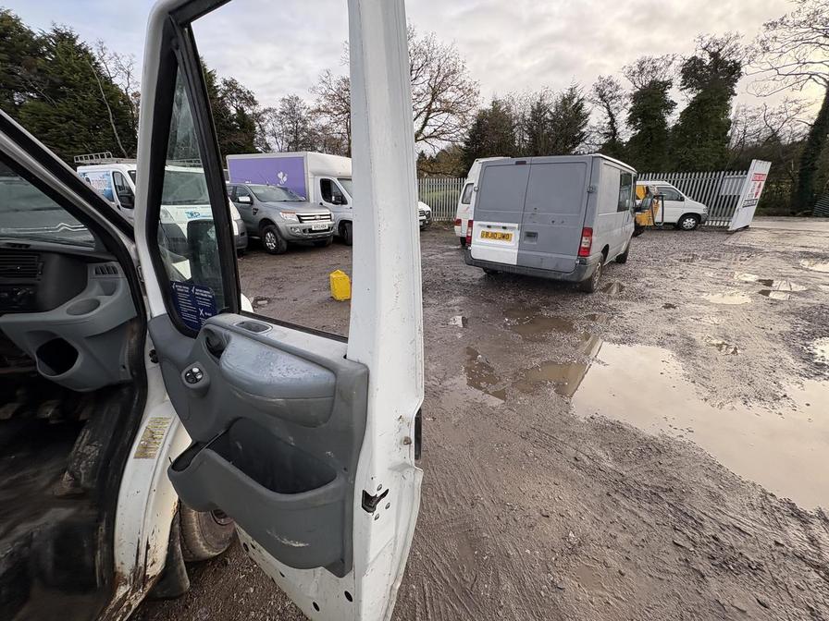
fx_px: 335
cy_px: 310
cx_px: 414
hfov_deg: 102.1
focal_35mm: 14
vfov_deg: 85.7
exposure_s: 1/255
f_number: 2.2
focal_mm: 2.22
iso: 40
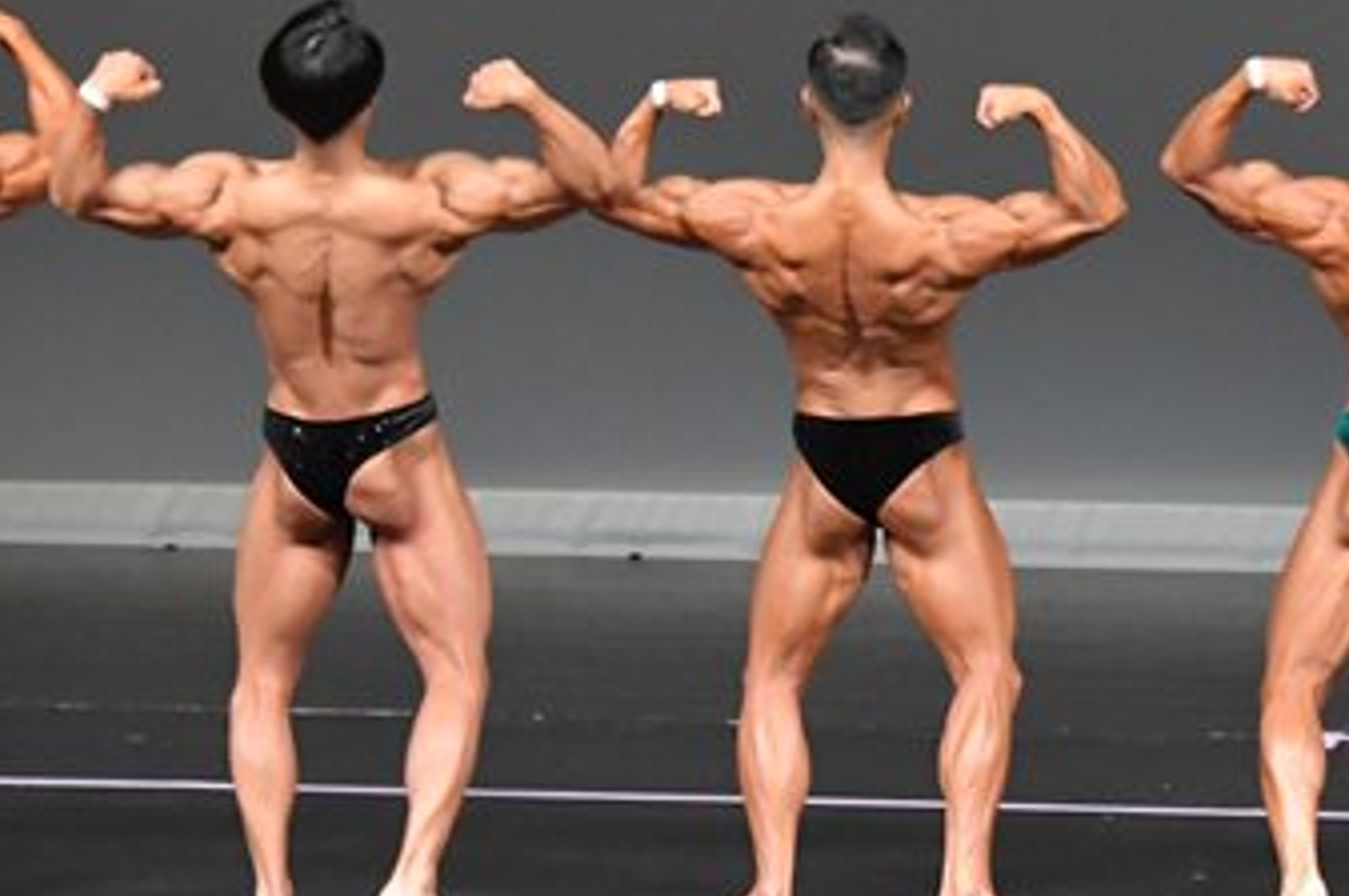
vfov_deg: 3.2
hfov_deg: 4.8
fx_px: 16097
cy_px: 408
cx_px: 955
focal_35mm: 430
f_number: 5.6
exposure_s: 1/400
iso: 5000
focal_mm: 125
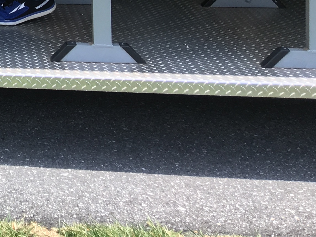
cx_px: -234
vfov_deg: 13.3
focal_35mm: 102
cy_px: -162
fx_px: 931
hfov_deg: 16.5
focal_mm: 4.15
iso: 25
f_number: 2.2
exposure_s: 1/513
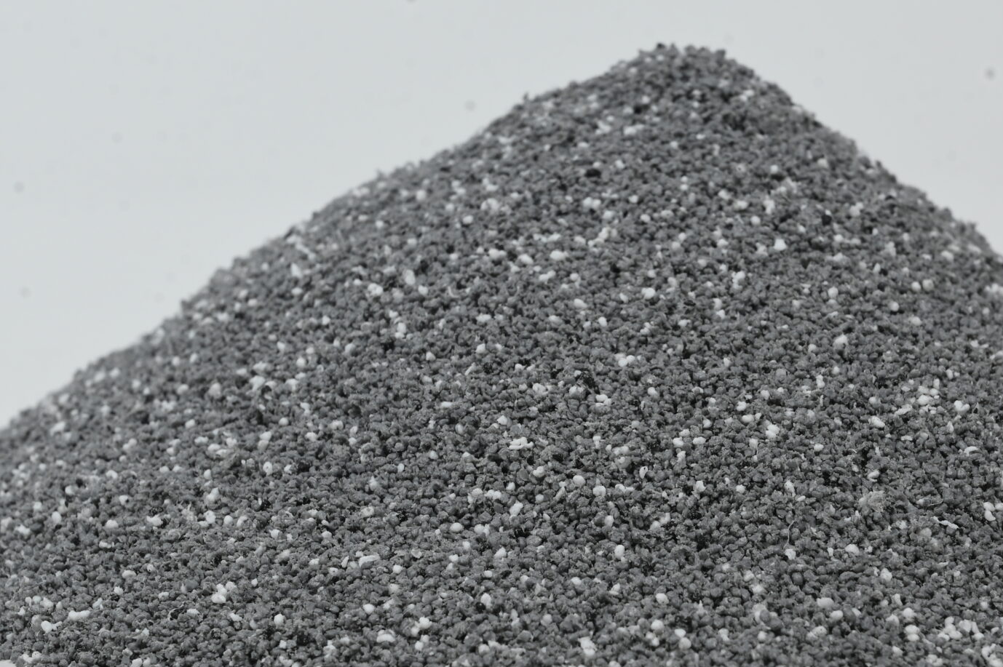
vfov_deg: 10.5
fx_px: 3620
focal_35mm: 130
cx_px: 652
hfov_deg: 15.7
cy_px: 346
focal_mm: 70
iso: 320
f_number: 13
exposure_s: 1/100
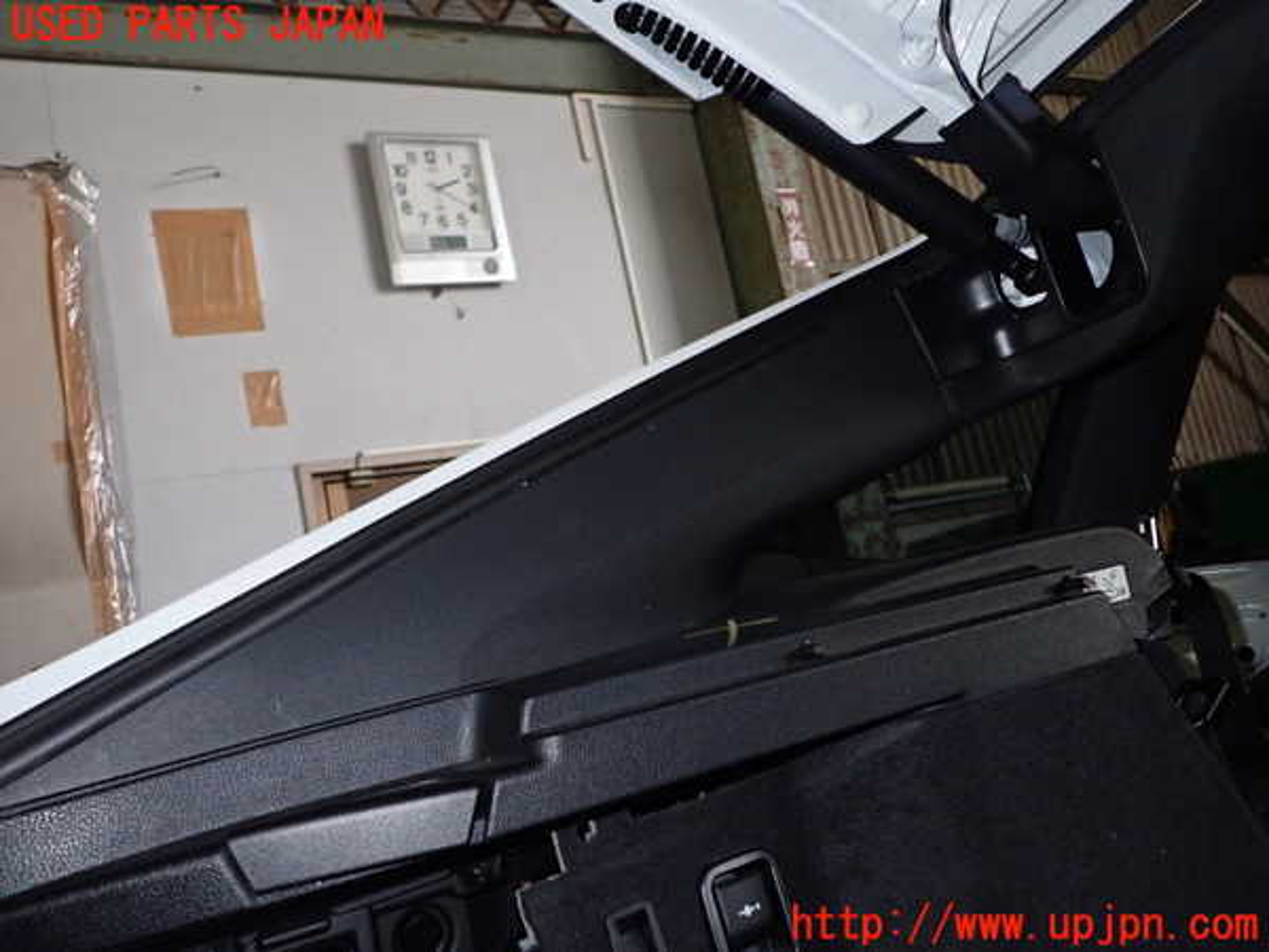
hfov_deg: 63.4
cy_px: 476
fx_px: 1026
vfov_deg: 49.7
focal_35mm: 28
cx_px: 634
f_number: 6.3
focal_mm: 5.05
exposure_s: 1/30
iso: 500
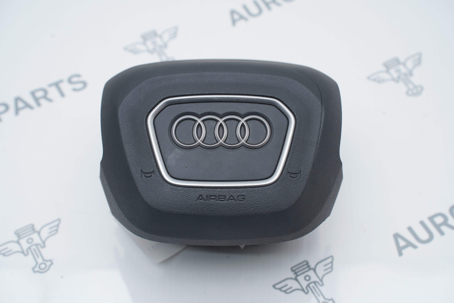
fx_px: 946
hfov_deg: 27.0
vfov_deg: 18.2
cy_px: 152
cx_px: 227
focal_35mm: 75
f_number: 6.3
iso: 500
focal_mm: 75
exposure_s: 1/160
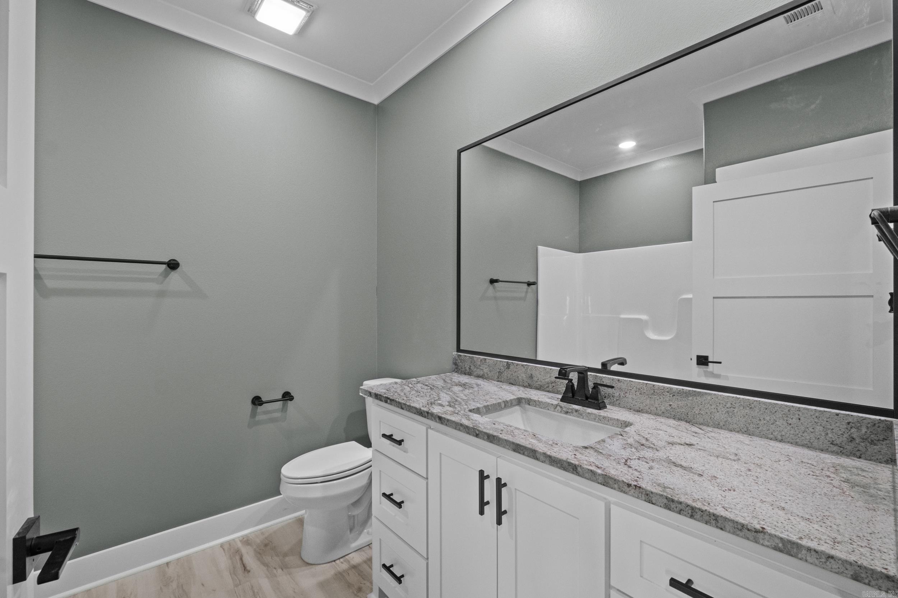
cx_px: 449
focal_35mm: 15
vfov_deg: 77.3
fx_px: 374
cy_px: 299
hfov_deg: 100.4
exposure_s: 1/2.5
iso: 800
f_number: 9
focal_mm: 10
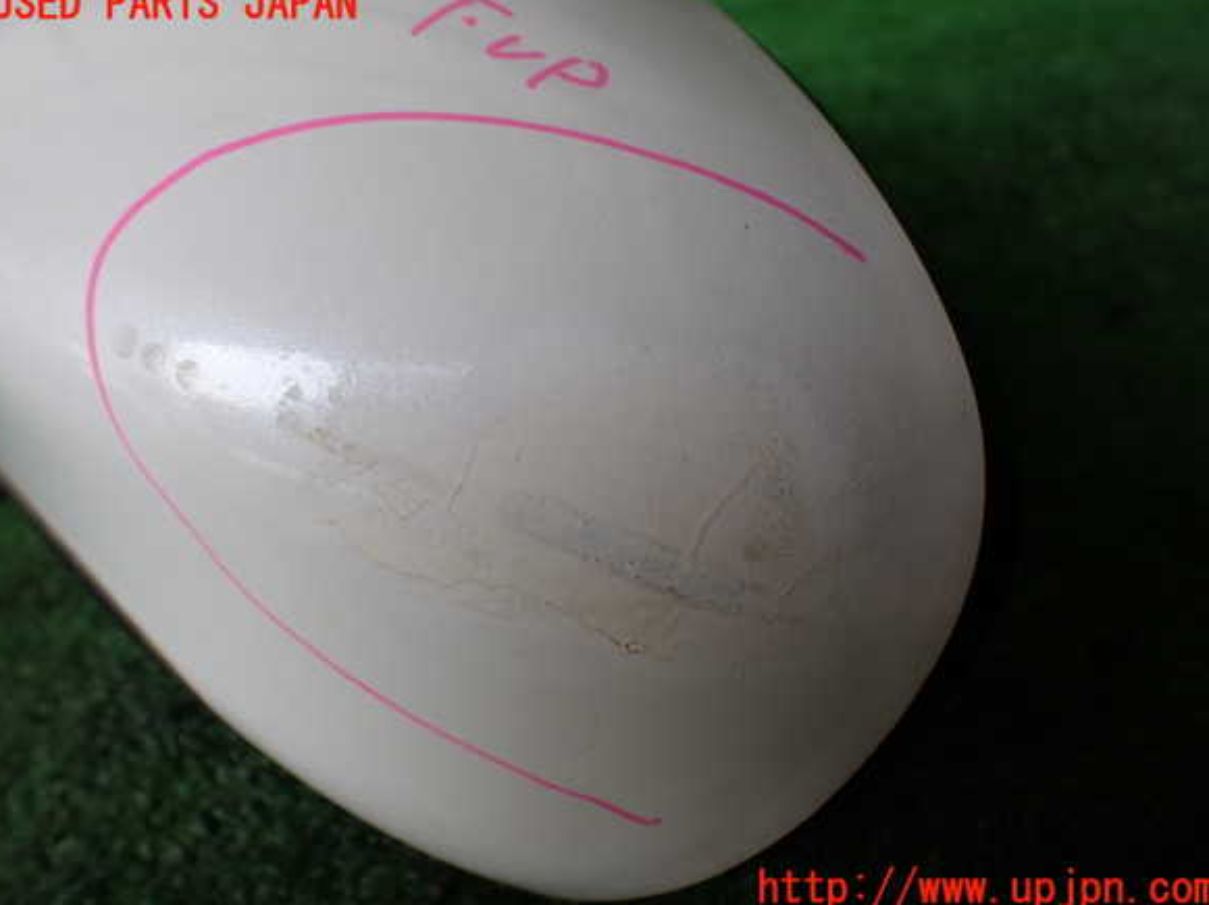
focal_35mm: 31
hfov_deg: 58.4
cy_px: 447
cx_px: 603
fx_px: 1082
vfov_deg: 45.4
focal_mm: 5.4
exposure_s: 1/125
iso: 100
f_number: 2.3
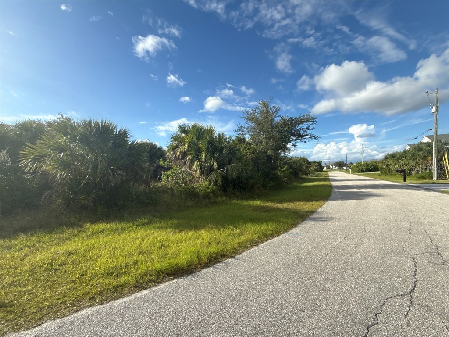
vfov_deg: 85.7
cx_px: 224
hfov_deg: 102.1
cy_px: 168
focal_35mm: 14
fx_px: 182
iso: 50
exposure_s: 1/1399
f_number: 2.2
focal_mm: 2.22
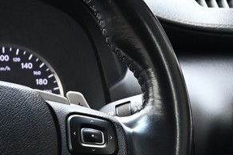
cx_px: -61
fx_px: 1482
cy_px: 165
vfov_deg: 6.0
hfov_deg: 8.9
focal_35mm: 229
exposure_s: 1/30
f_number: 5.6
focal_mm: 40
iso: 400
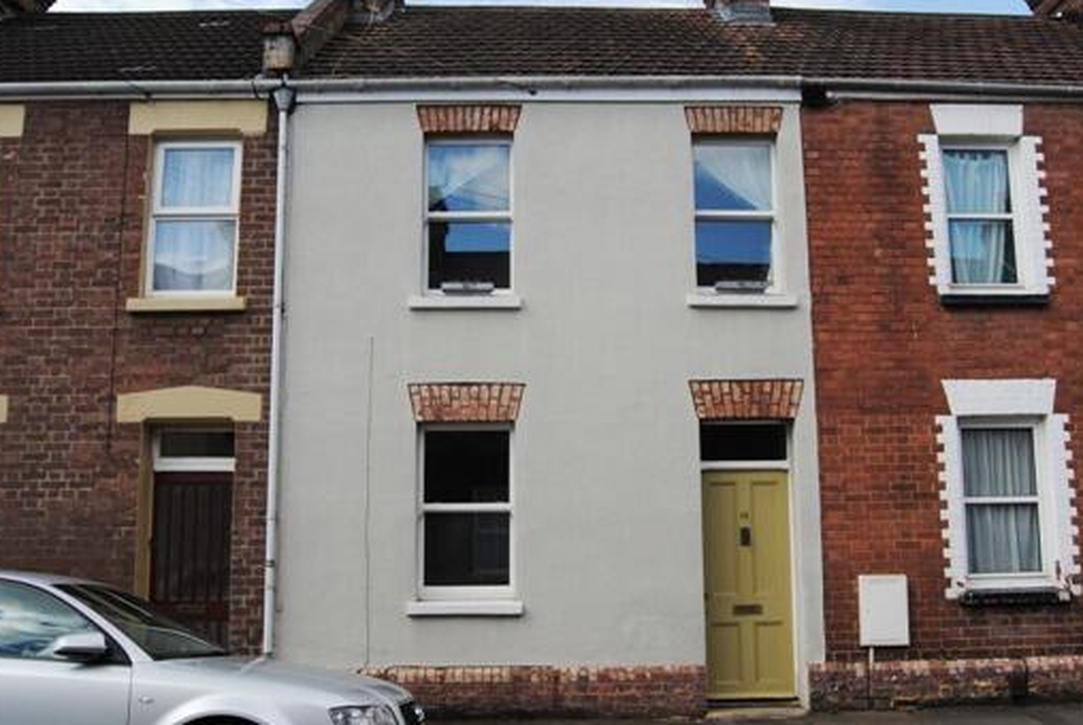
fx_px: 1024
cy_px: 367
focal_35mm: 34
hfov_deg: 55.7
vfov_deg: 39.0
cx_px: 565
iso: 100
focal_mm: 18
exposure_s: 1/200
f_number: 7.1
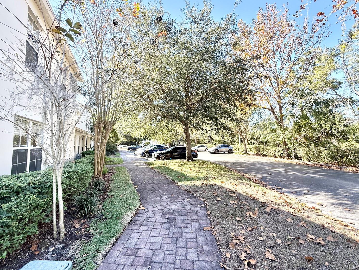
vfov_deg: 81.8
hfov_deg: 98.2
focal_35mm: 15
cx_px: 177
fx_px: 156
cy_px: 135
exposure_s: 1/328
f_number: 2.2
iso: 64
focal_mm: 2.22
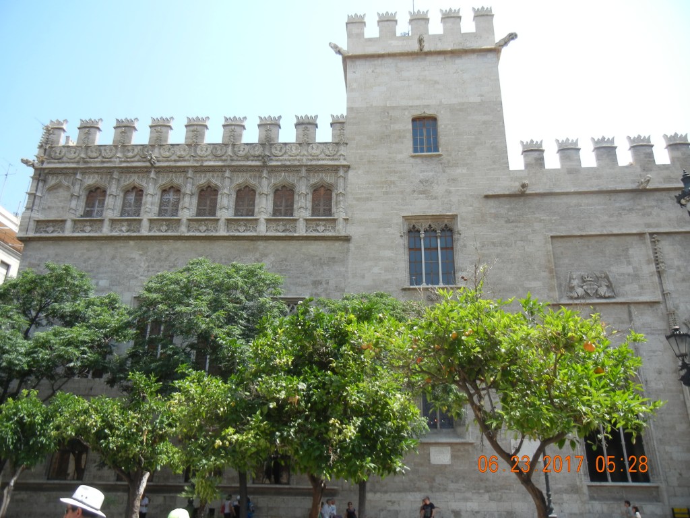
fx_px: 598
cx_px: 345
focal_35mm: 30
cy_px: 259
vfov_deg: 46.8
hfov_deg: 60.0
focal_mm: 5.4
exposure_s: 1/635
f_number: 3.5
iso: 160
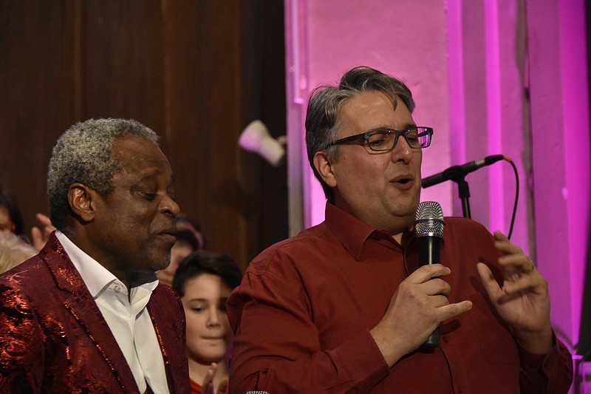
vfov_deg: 9.6
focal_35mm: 142
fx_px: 2339
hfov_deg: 14.4
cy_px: 197
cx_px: 296
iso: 4000
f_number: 5.6
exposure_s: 1/125
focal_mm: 95
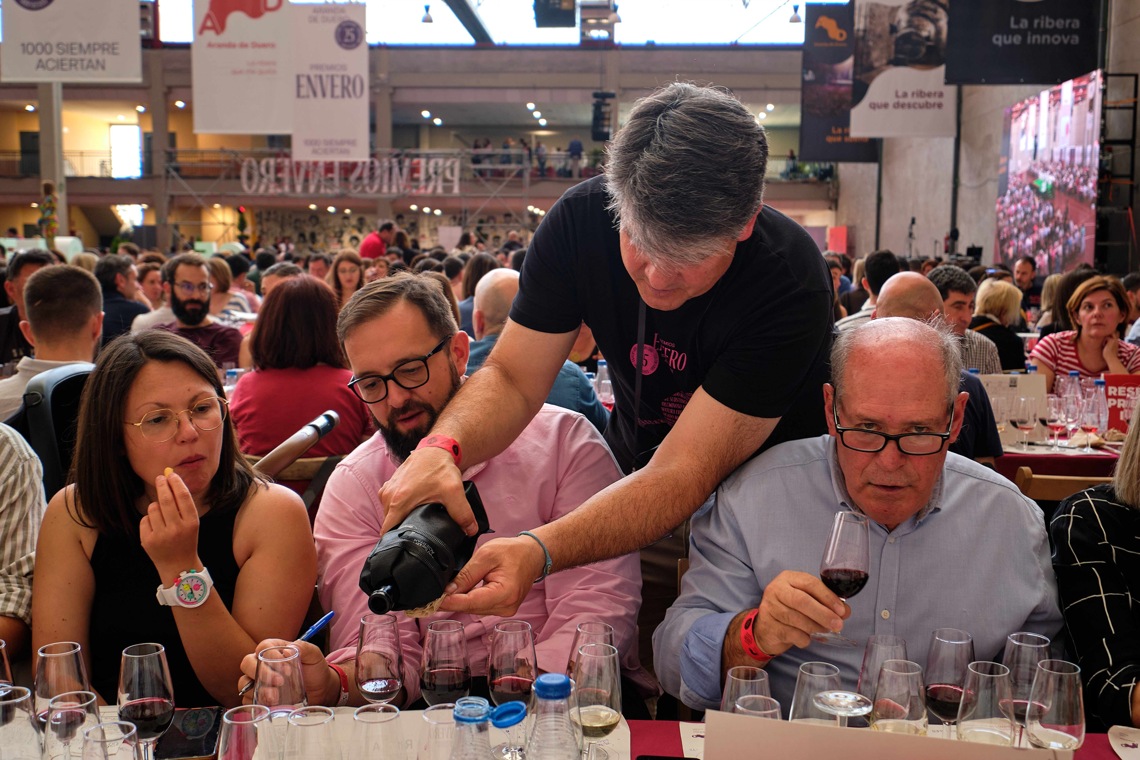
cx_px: 579
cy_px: 378
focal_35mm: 37
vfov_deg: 35.9
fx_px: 1172
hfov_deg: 51.9
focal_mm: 24
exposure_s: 1/30
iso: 200
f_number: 4
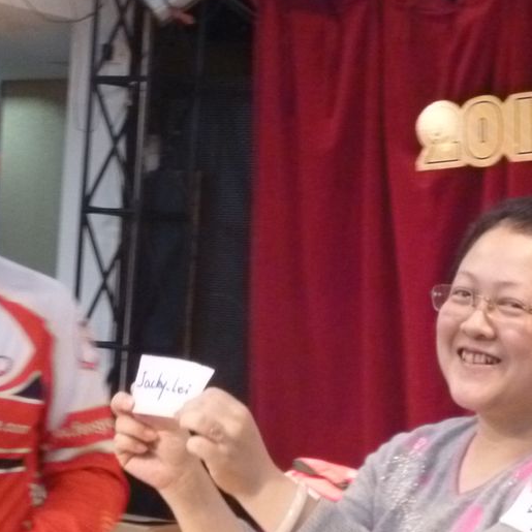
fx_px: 2139
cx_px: 111
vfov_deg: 14.2
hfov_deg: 14.1
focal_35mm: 123
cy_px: 338
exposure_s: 1/20
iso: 800
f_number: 4.4
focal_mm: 10
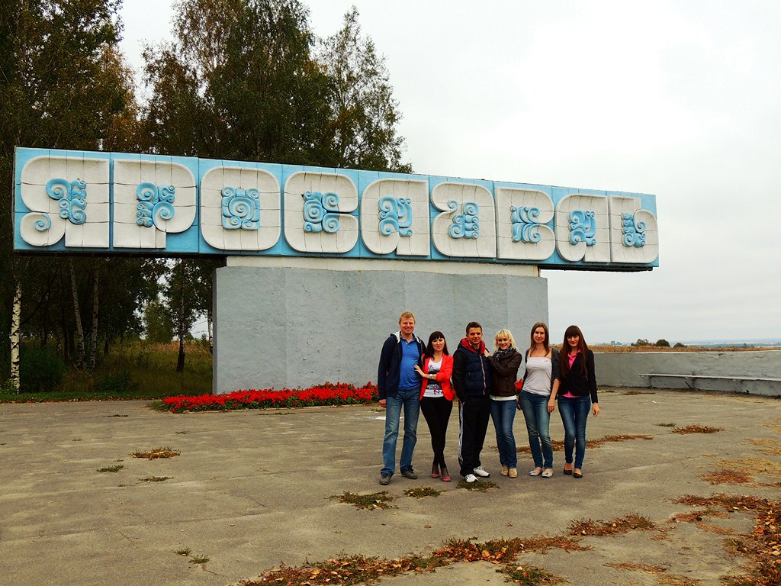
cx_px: 390
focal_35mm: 33
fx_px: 745
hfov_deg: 55.4
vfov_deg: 42.9
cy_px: 293
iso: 100
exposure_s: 1/400
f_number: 3.2
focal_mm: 5.8
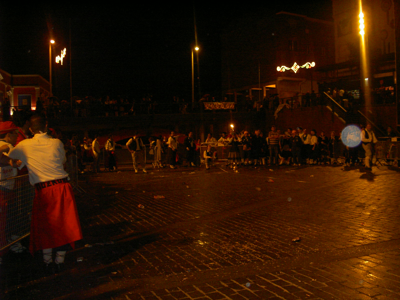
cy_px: 150
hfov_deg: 47.9
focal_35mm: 39
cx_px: 200
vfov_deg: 36.8
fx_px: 451
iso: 100
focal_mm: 8
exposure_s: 1/59.5
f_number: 2.8
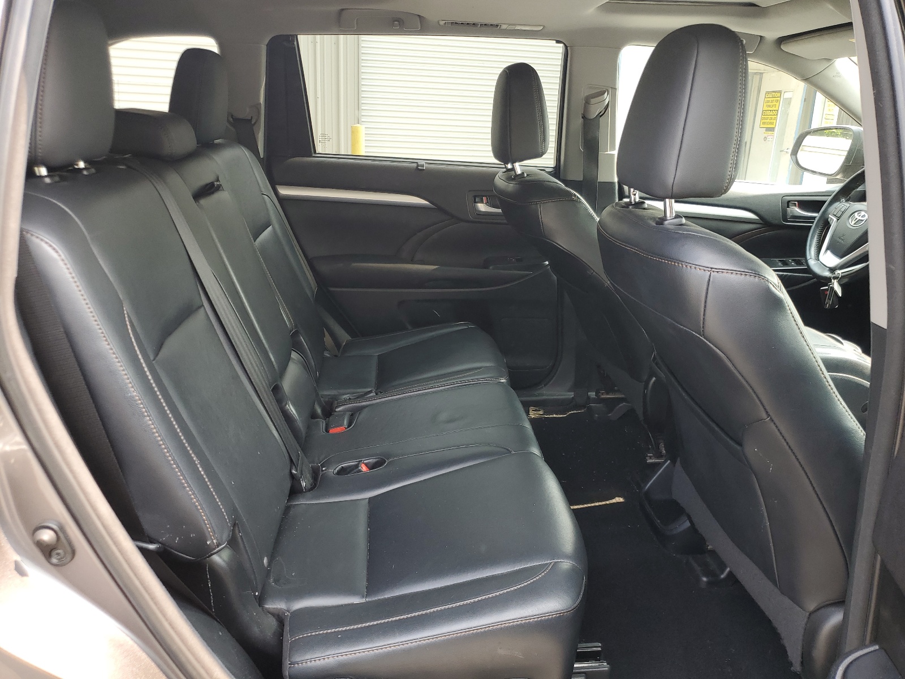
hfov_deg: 67.3
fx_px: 680
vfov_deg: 53.1
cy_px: 340
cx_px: 452
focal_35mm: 26
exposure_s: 1/152
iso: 50
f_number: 1.5
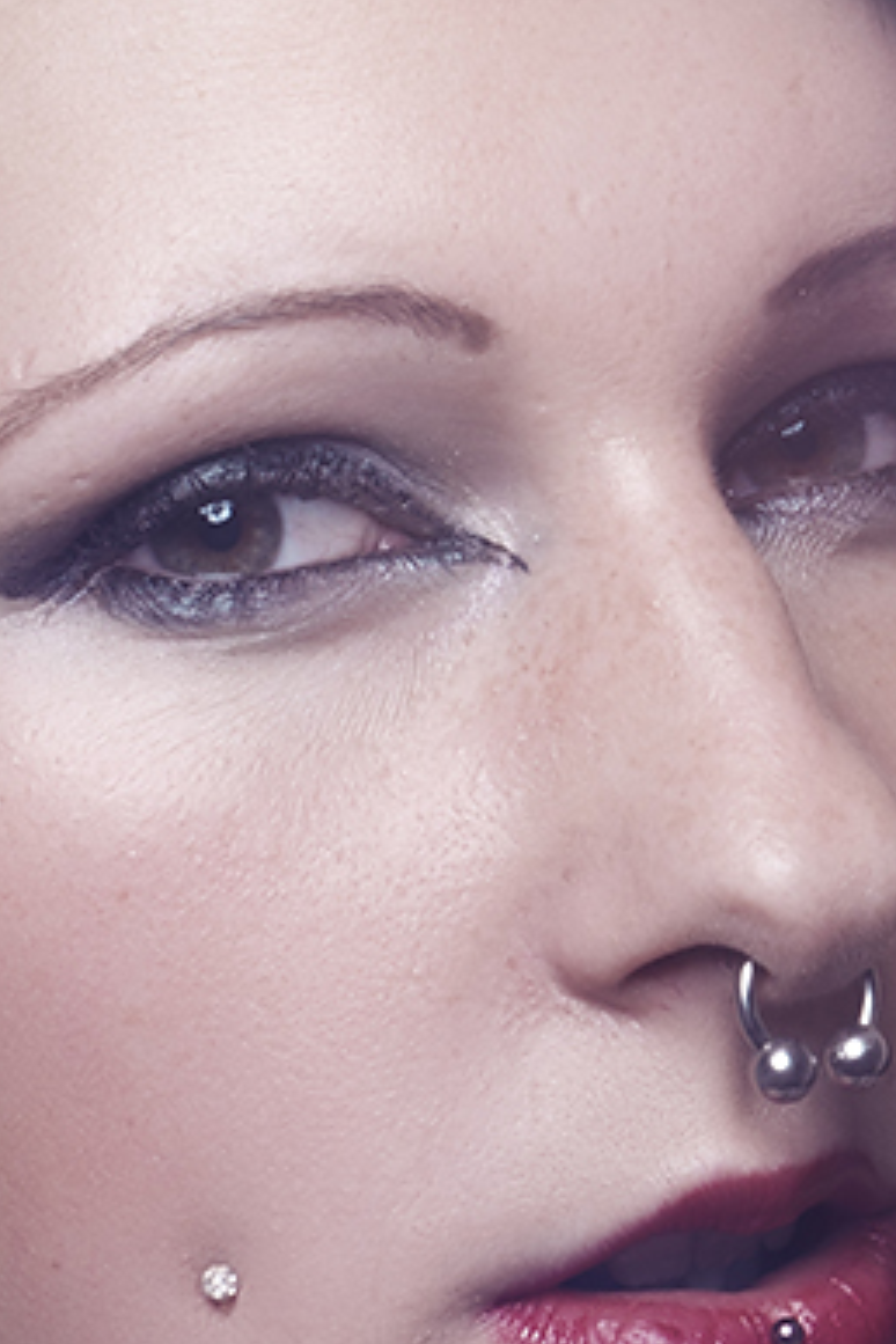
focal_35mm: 341
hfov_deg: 4.0
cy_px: 1497
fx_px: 12732
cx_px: 523
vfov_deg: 6.0
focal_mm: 55
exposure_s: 1/200
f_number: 16
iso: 100
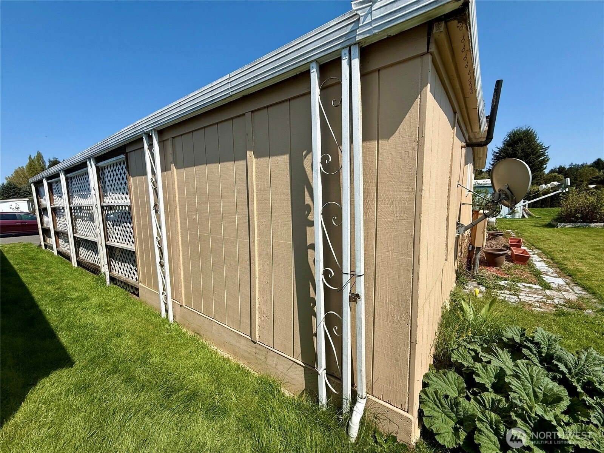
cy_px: 226
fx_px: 244
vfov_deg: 85.7
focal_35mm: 14
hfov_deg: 102.1
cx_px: 302
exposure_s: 1/3125
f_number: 2.2
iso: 50
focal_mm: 2.22
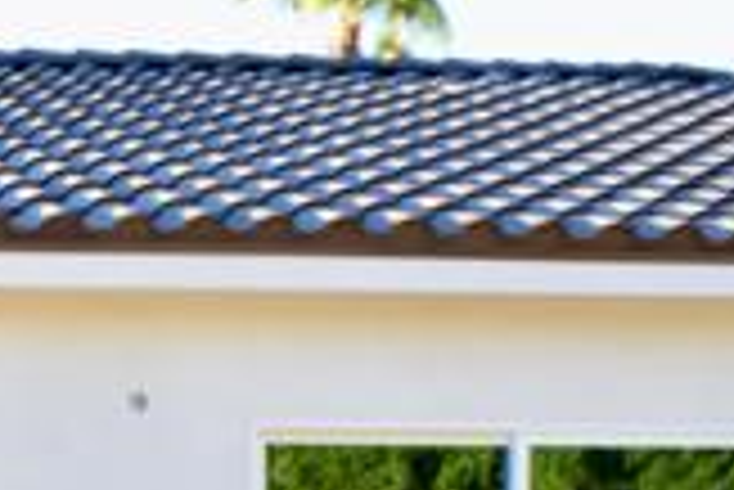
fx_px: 2163
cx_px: -464
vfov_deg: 12.7
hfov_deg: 16.9
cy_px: 551
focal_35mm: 106
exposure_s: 1/15
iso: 100
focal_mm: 18
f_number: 9
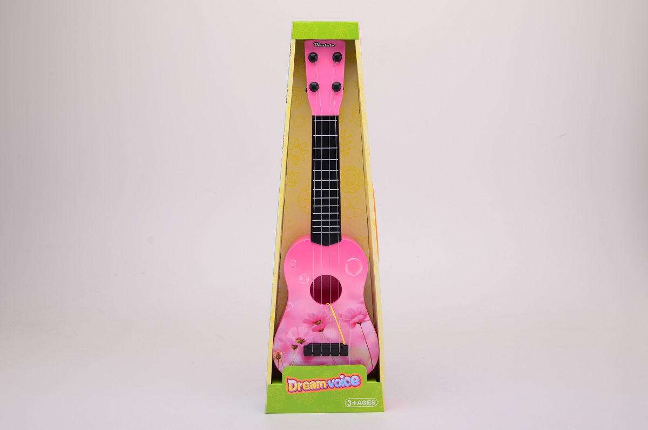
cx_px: 324
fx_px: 862
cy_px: 215
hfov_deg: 41.2
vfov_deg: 28.0
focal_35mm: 48
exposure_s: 1/160
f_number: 11
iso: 100
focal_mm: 32
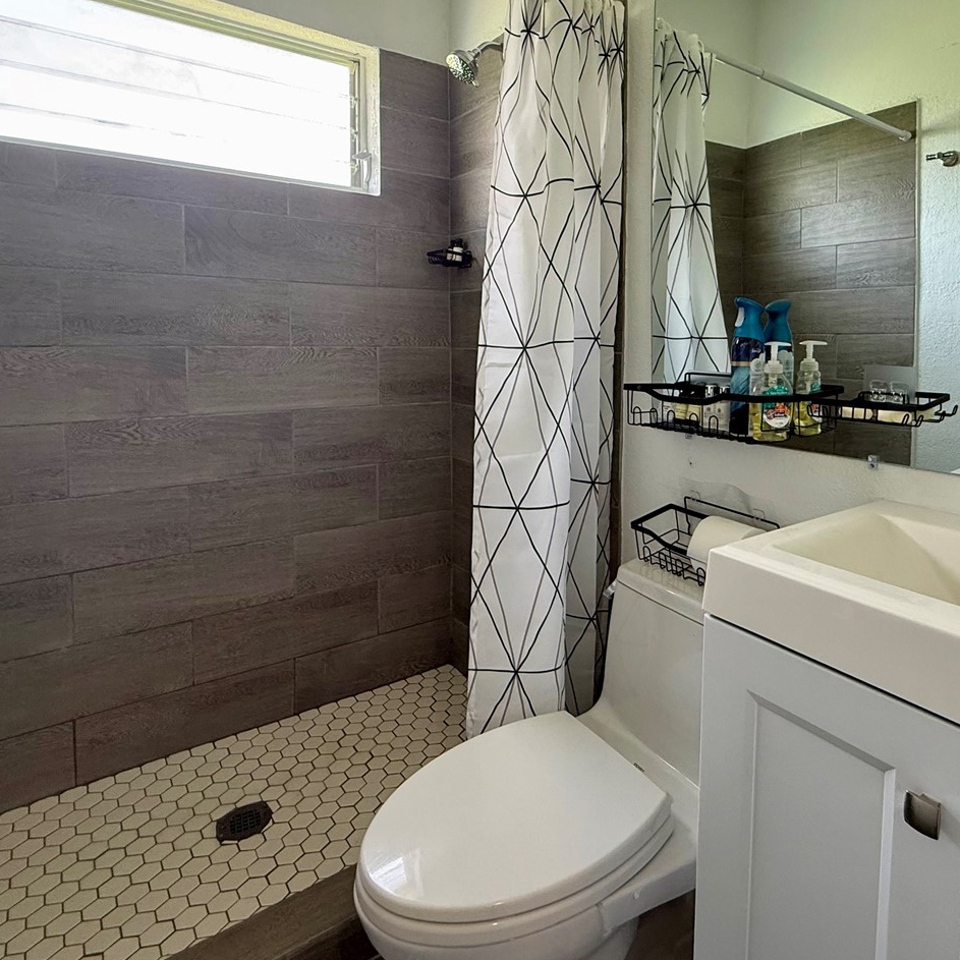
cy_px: 377
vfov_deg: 71.3
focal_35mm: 21
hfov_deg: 71.1
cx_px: 591
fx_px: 659
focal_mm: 2.22
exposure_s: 1/120
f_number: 2.2
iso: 200
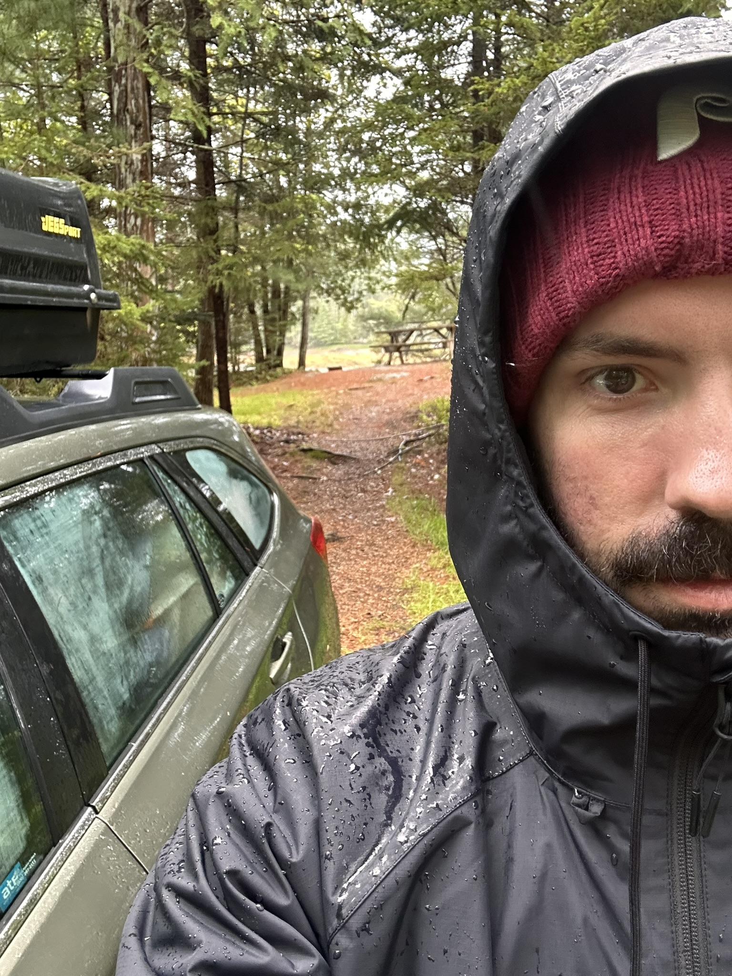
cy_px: 488
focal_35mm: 30
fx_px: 846
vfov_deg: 60.0
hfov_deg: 46.8
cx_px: 366
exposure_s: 1/60
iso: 160
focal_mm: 2.69
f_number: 1.9
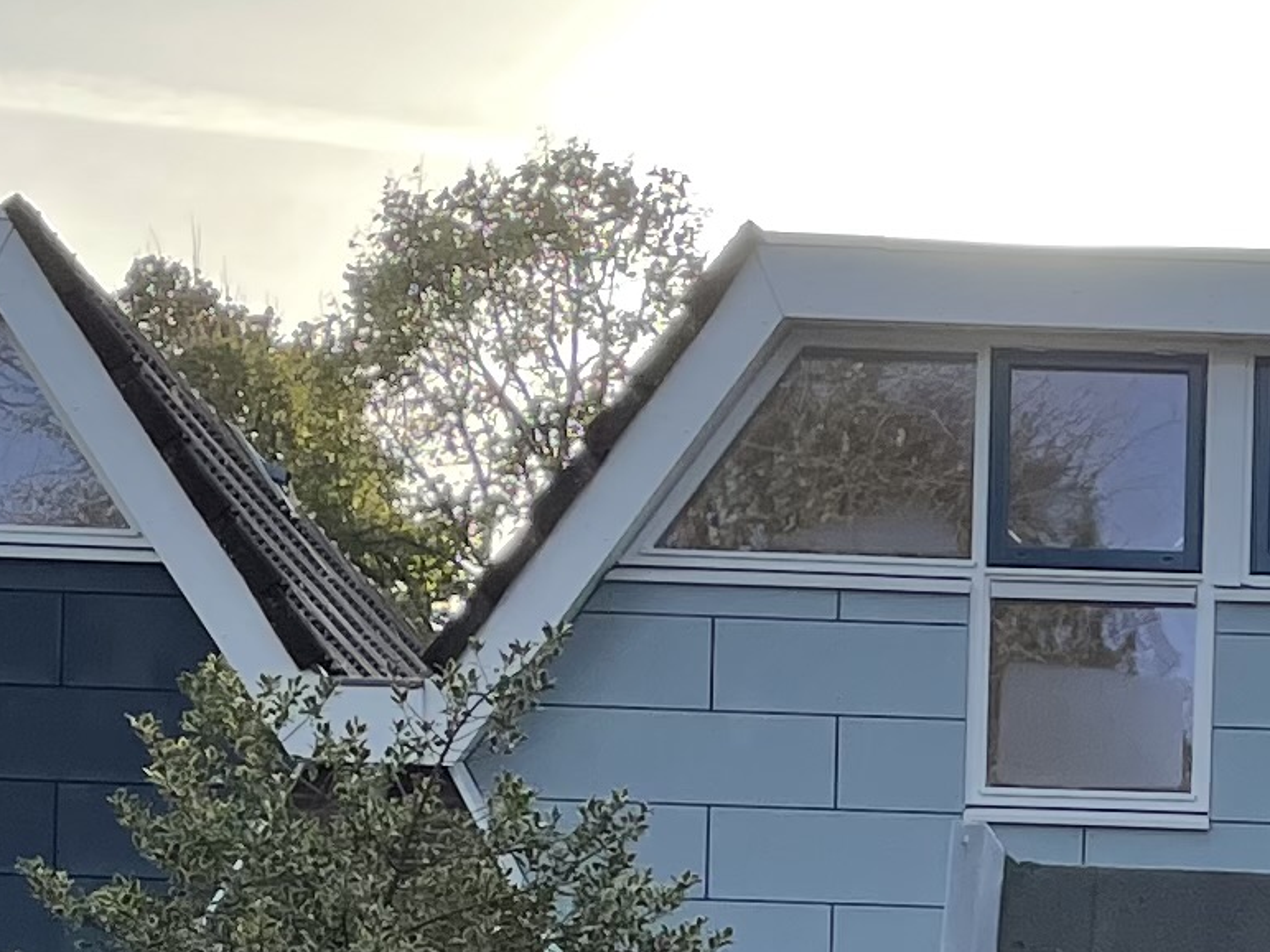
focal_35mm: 136
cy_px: 1586
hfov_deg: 14.2
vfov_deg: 10.4
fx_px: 4989
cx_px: 1405
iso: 32
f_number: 1.6
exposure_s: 1/2817
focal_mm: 4.2
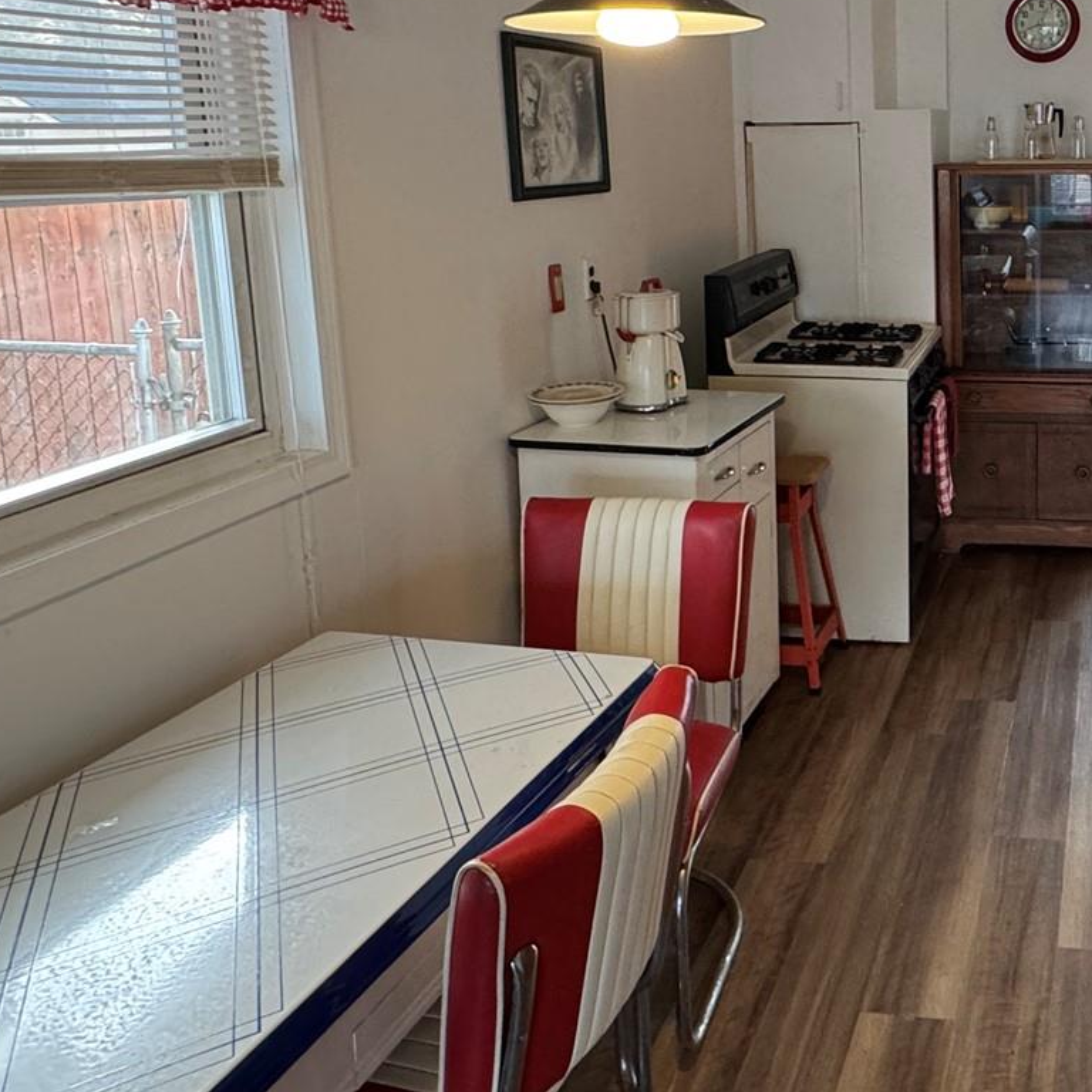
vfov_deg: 48.2
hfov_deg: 45.1
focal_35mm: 33
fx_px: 1178
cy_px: 297
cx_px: 983
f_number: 2.2
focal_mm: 2.22
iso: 250
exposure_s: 1/120
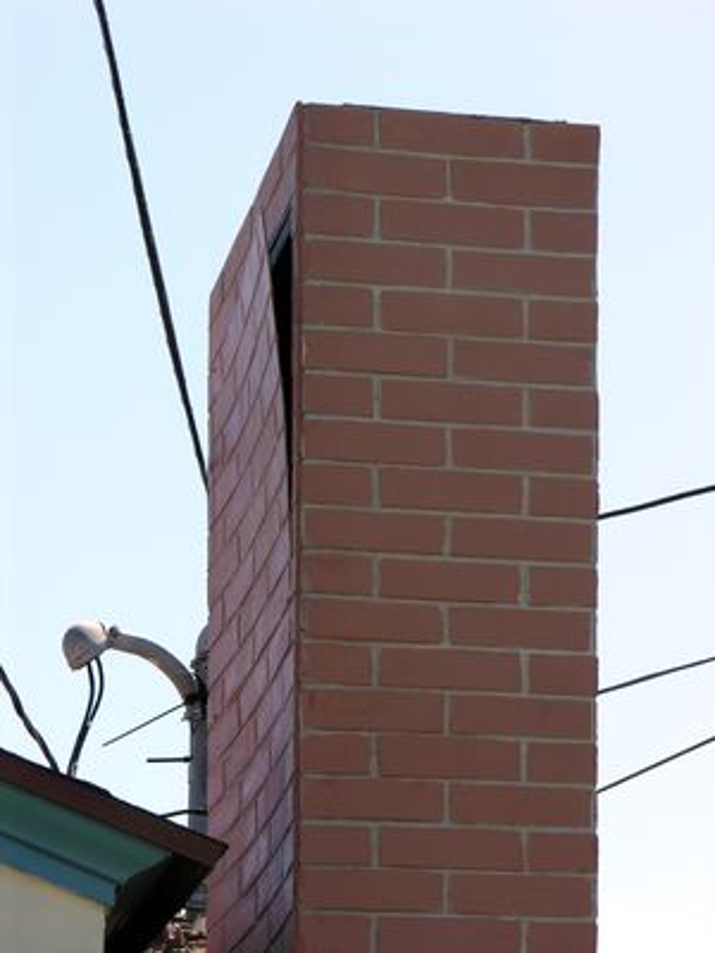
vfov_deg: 14.0
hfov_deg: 10.5
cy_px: 476
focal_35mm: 141
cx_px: 358
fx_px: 3883
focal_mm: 35.9
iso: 50
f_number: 6
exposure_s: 1/215
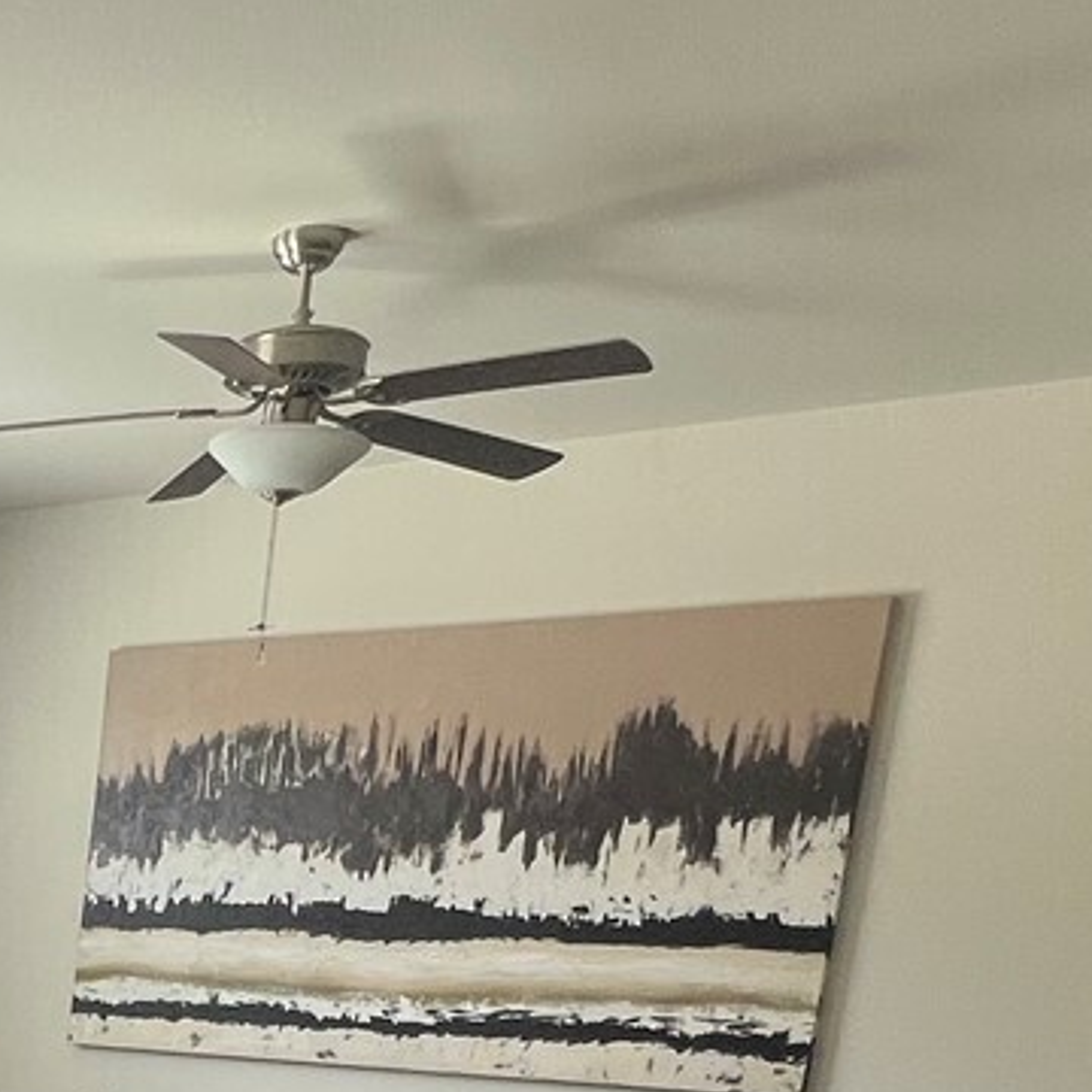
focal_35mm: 51
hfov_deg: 26.0
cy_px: 1350
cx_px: -485
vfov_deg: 28.5
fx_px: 1820
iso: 50
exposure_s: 1/99
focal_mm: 1.57
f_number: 1.8
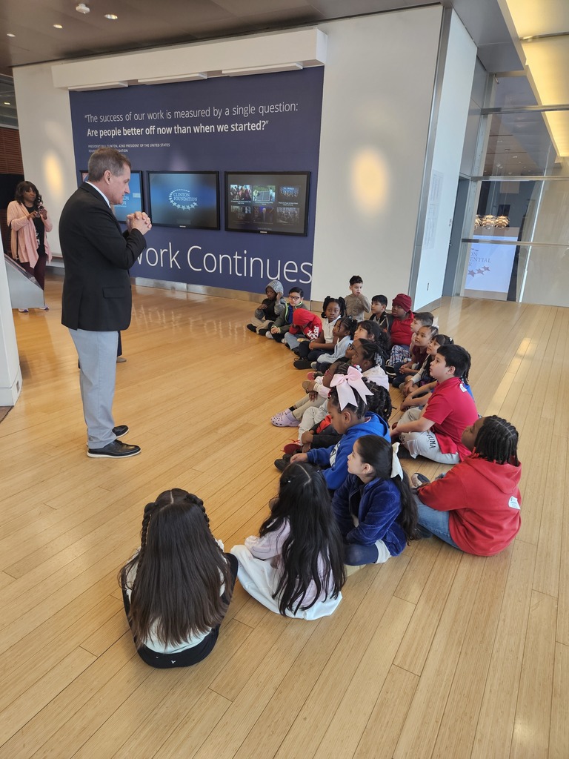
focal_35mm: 23
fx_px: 504
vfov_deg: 73.9
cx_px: 284
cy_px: 380
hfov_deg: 58.9
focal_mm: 5.4
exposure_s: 1/120
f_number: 1.8
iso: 200
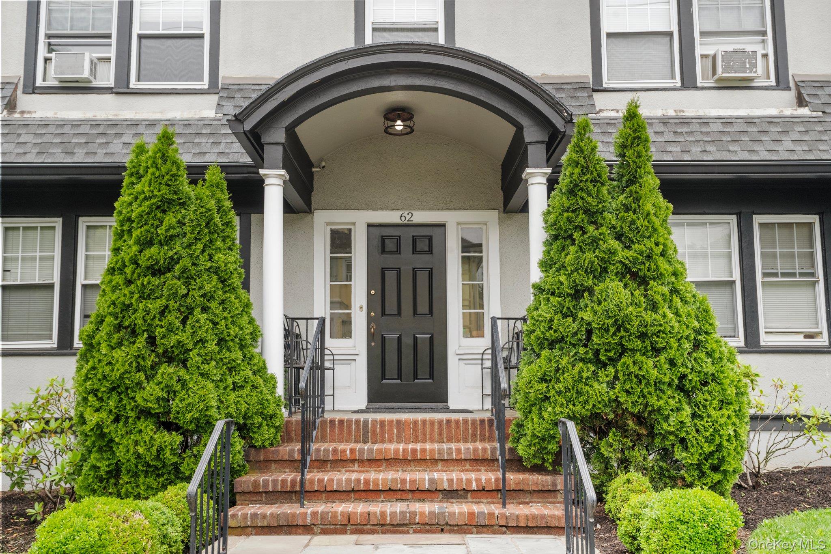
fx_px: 808
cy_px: 277
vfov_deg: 37.8
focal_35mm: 35
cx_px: 416
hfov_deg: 54.4
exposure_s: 1/125
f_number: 7.1
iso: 5000
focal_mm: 35
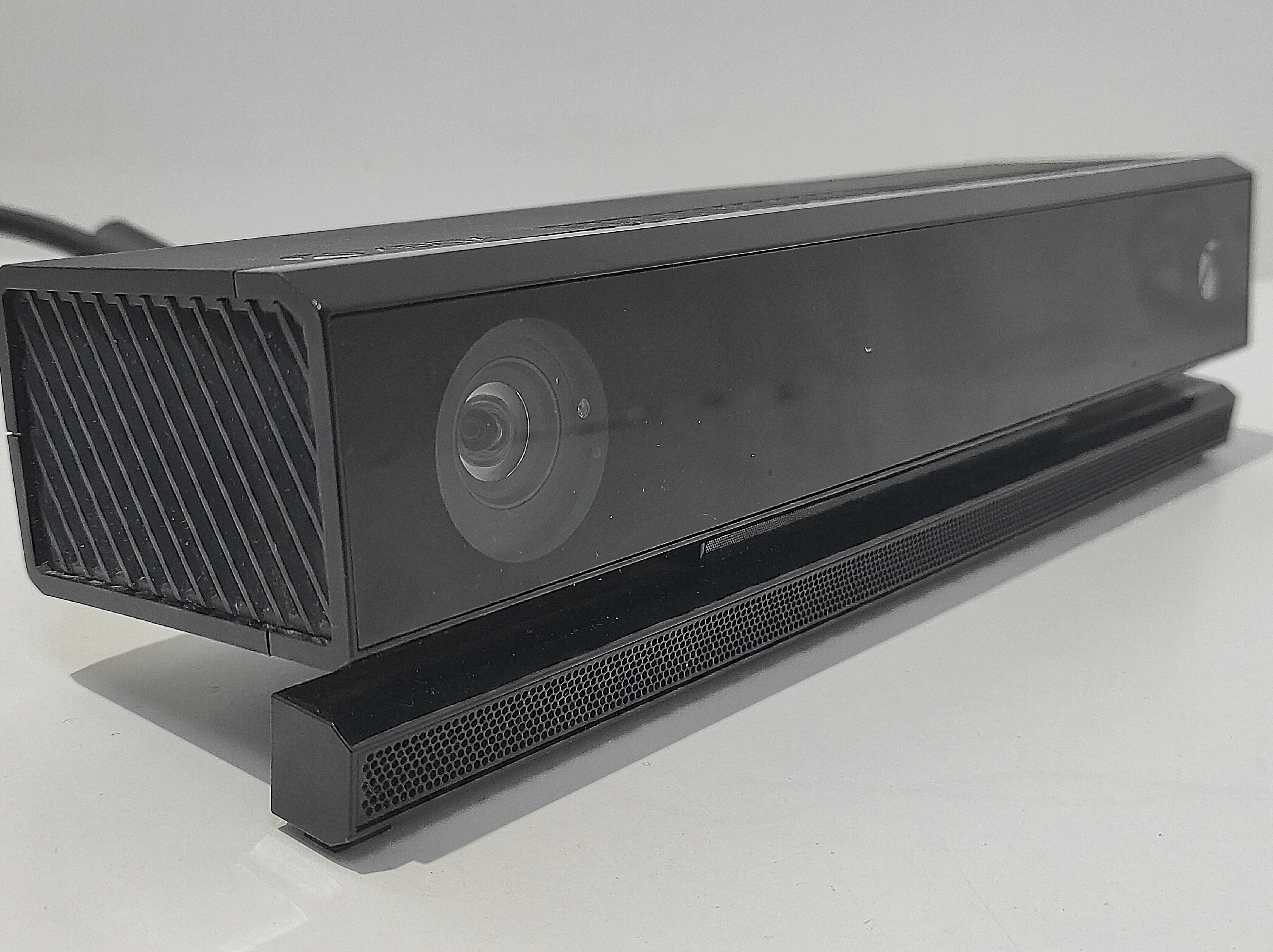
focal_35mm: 25
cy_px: 476
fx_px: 919
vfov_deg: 54.8
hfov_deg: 69.4
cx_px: 636
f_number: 1.89
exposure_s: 1/50
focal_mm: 5.43
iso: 111
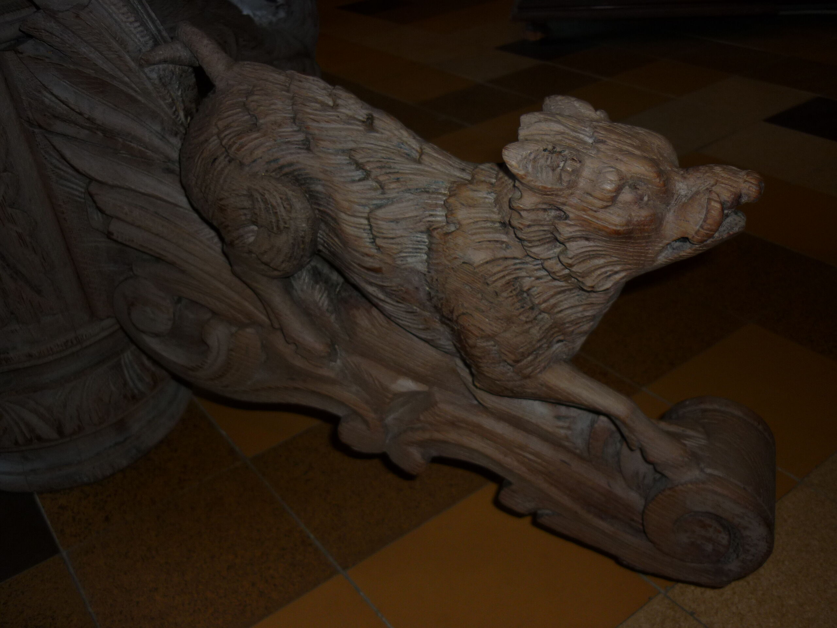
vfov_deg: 42.9
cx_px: 418
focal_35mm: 33
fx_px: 798
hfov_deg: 55.4
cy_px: 314
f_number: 2.8
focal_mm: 5.5
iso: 100
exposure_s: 1/30
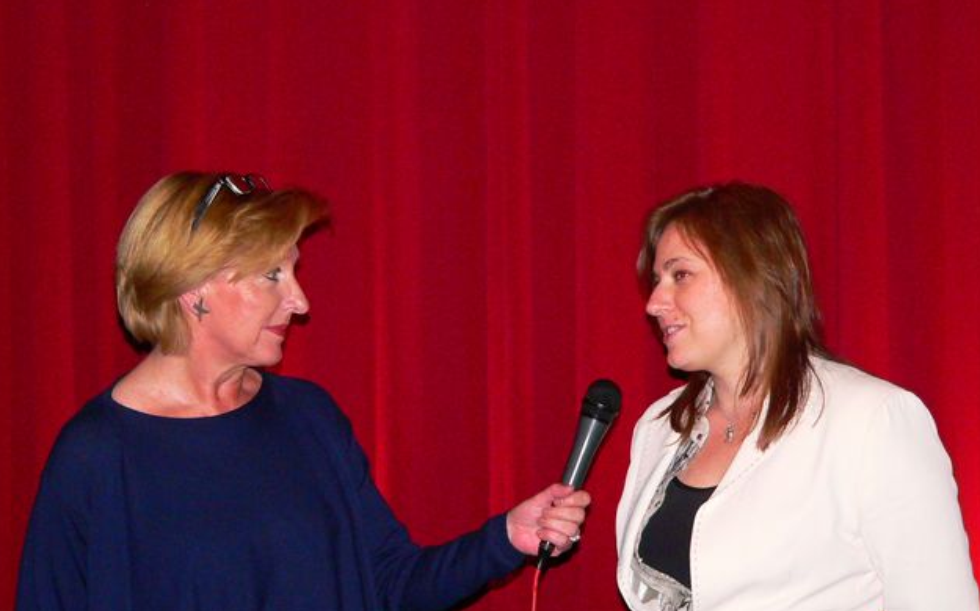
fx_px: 3364
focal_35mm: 126
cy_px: 320
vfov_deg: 10.4
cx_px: 488
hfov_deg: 16.6
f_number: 2.8
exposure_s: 1/60
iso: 400
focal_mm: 19.2
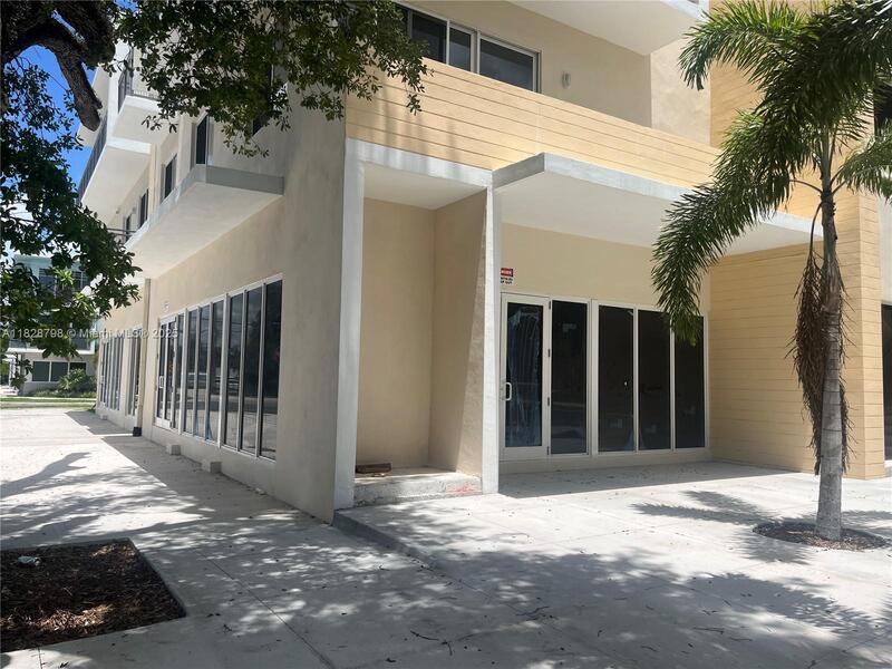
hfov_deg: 67.3
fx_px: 670
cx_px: 446
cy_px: 334
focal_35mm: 26
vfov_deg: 53.1
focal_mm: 5.1
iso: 50
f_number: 1.6
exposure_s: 1/5319
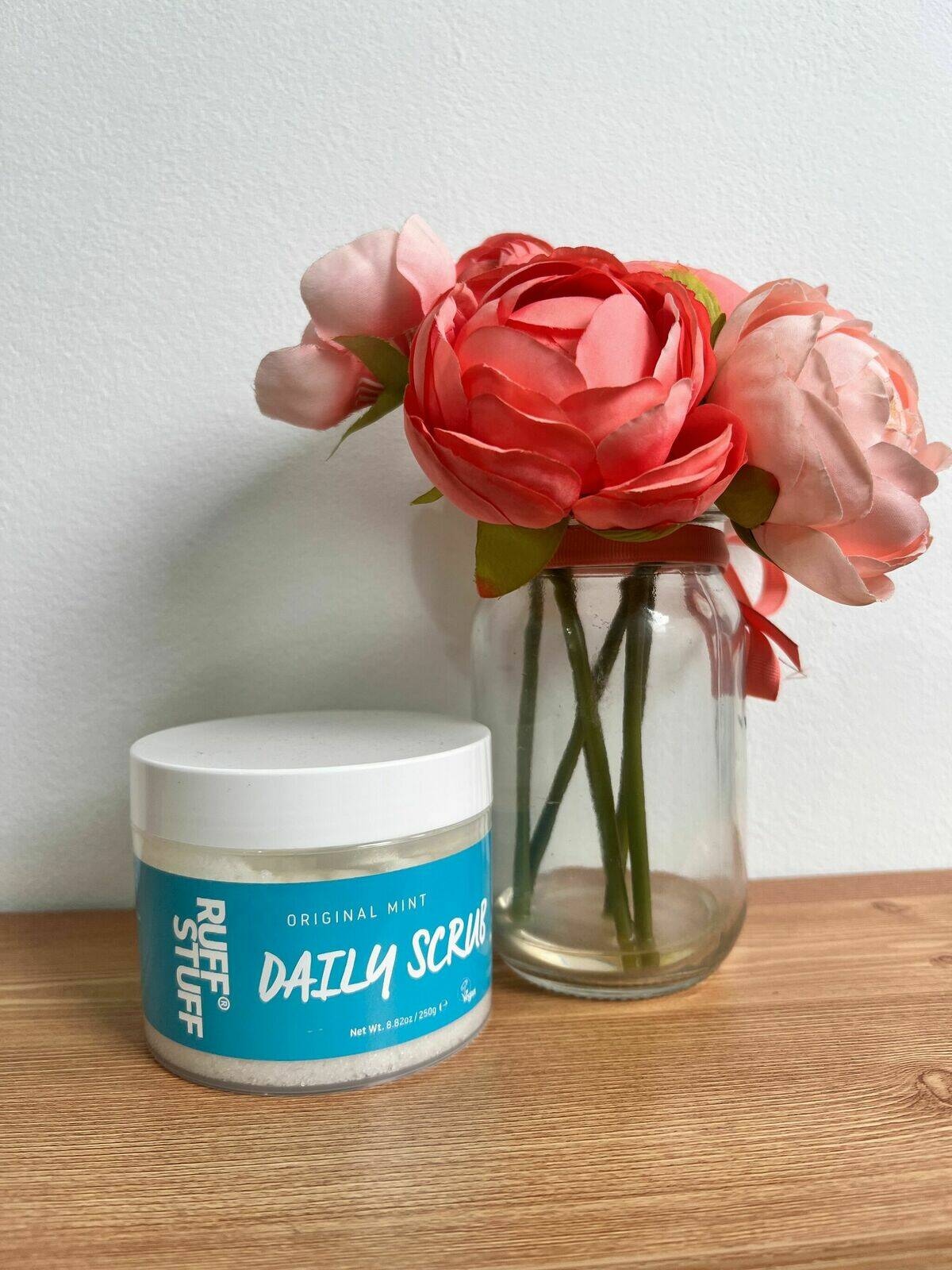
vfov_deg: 67.3
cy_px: 635
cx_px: 476
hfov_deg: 53.1
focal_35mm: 26
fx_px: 953
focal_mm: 5.7
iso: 40
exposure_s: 1/100
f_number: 1.5
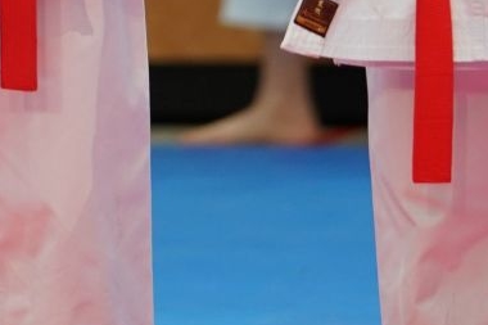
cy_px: -365
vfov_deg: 1.4
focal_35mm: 947
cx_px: -181
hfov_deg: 2.2
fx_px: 12831
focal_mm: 200
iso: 800
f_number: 2.8
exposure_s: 1/500
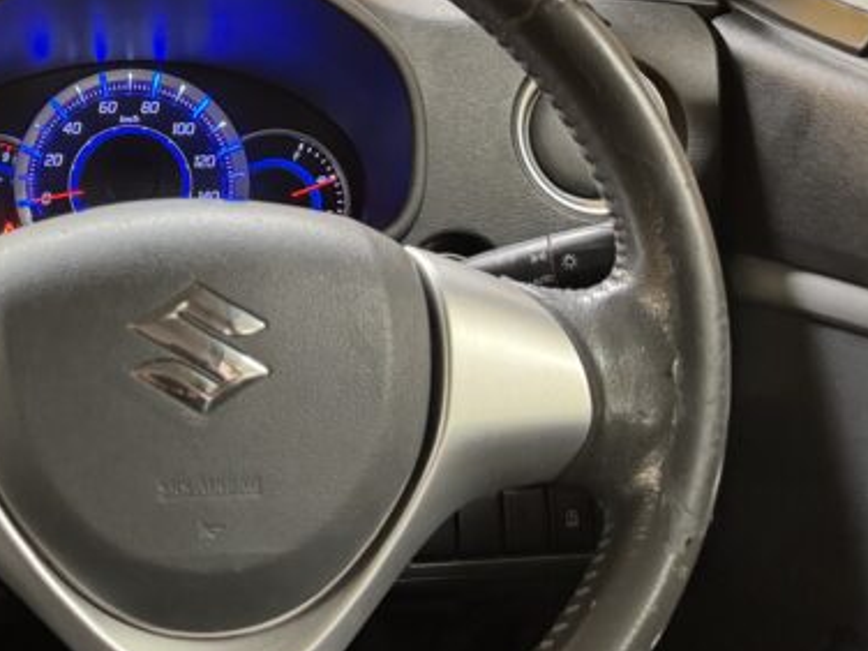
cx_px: 5
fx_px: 1279
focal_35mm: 51
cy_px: 337
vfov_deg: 28.6
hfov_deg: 34.2
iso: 800
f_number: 1.78
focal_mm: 6.76
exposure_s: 1/50
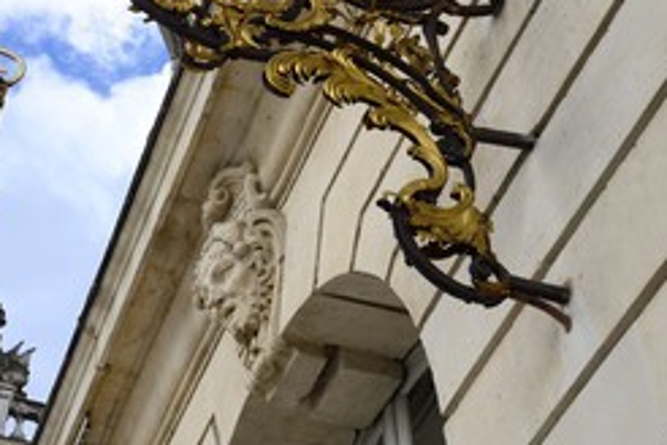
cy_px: 133
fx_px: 1519
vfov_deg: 16.6
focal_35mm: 82
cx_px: 160
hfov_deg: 24.5
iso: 200
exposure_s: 1/160
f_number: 10
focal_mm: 48
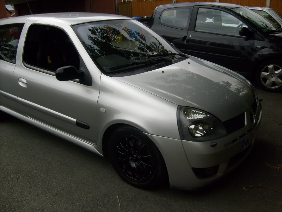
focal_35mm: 35
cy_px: 106
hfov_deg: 52.6
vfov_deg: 40.7
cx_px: 141
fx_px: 285
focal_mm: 5.8
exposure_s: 1/180
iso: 80
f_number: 7.1
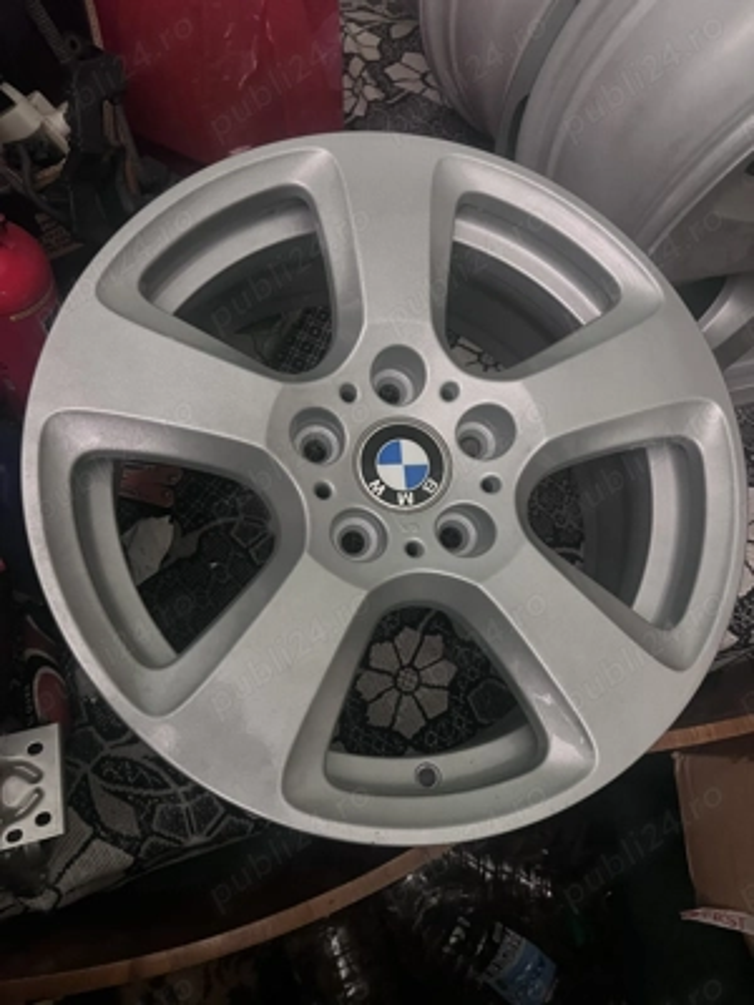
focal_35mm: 26
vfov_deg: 67.3
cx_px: 377
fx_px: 755
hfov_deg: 53.1
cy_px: 502
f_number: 1.5
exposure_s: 1/25
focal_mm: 5.7
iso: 500
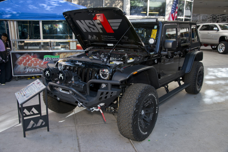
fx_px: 203
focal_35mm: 32
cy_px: 76
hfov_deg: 58.7
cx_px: 114
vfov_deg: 41.1
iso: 400
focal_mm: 32
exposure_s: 1/60
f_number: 8
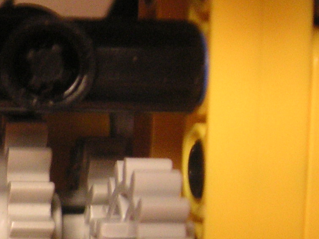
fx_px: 1152
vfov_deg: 11.7
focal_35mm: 125
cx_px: -148
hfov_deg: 14.8
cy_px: 235
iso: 100
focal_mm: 6.1
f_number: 2.8
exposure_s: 1/15
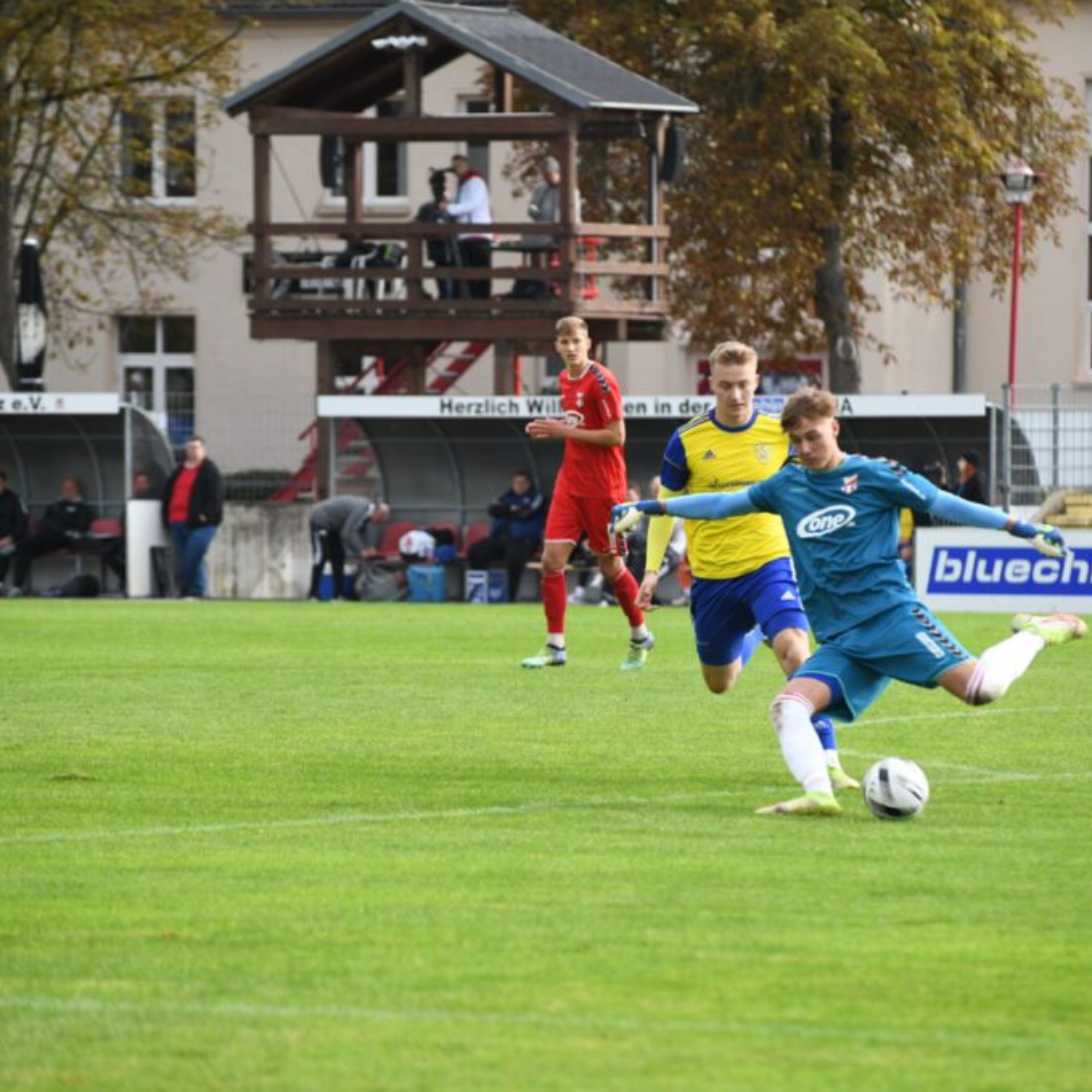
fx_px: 8459
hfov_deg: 7.4
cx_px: 601
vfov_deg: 7.4
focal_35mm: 237
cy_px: 547
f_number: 5
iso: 1100
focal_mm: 185
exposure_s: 1/2000
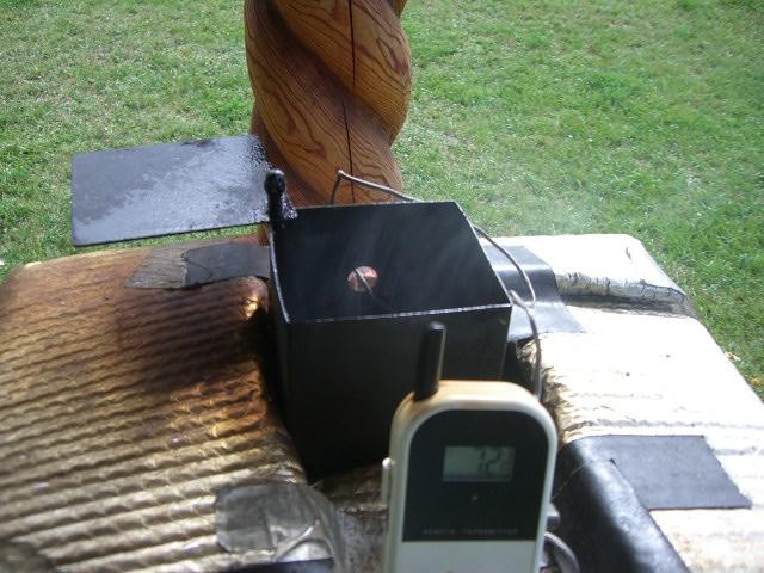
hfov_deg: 49.0
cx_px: 382
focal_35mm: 38
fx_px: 839
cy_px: 286
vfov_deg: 37.7
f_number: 2.7
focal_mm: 6.2
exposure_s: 1/250
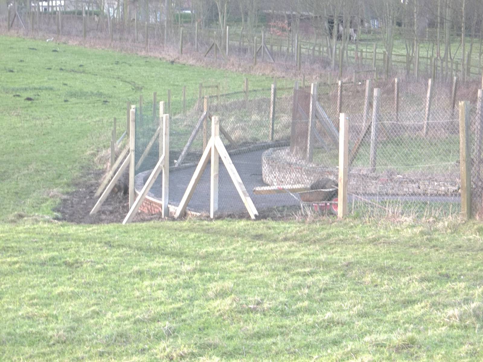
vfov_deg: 17.2
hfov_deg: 22.8
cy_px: 181
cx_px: 242
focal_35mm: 86
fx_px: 1200
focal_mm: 15.4
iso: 160
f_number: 4.5
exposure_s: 1/10
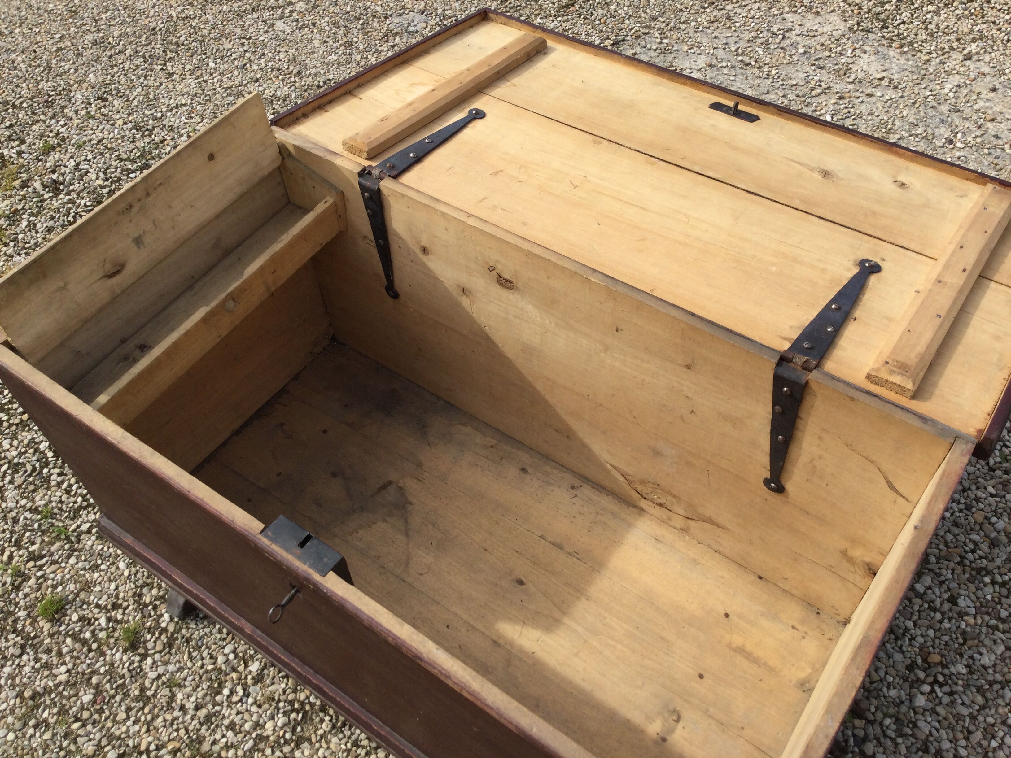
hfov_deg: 58.4
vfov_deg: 45.4
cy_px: 379
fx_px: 905
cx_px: 506
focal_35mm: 31
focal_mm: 3.3
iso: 25
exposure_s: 1/747
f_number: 2.4
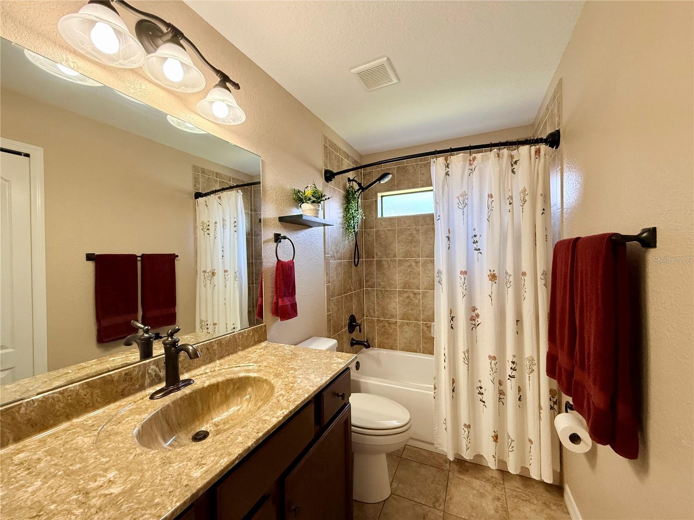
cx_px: 347
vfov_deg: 85.7
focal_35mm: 14
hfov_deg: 102.1
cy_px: 260
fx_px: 281
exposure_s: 1/120
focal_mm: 2.22
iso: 400
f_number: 2.2
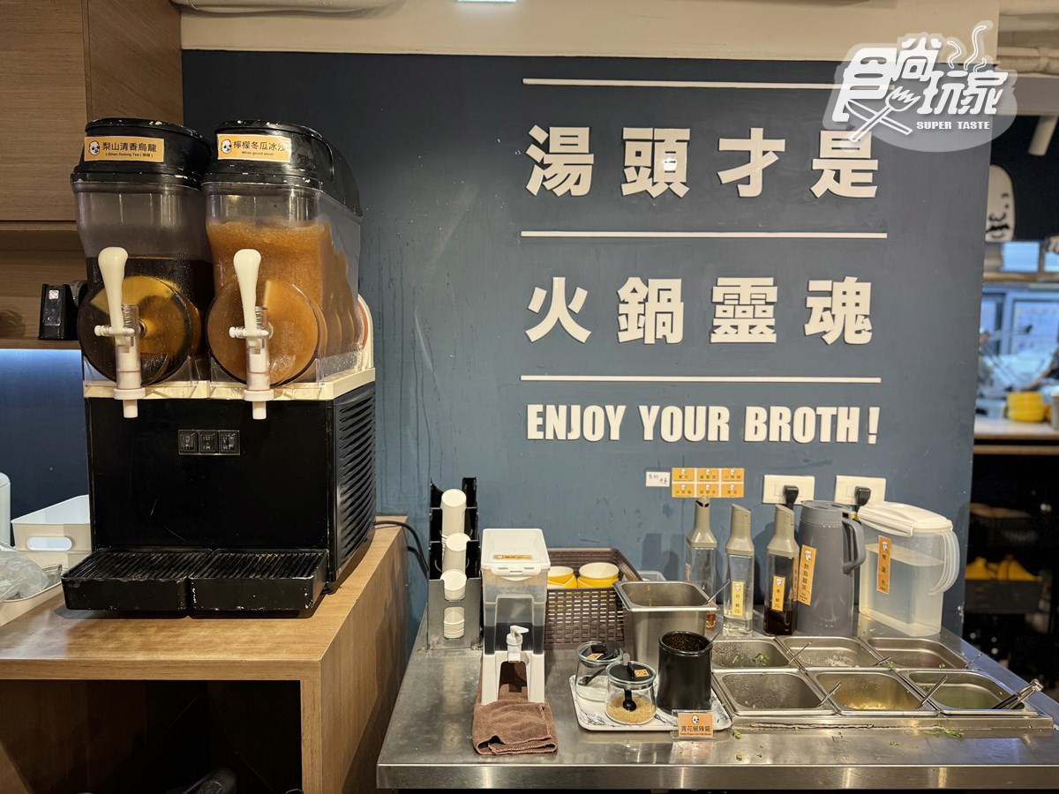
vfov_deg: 56.8
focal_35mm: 24
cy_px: 397
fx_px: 734
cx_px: 530
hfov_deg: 71.6
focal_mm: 6.76
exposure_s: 1/60
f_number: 1.78
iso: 200
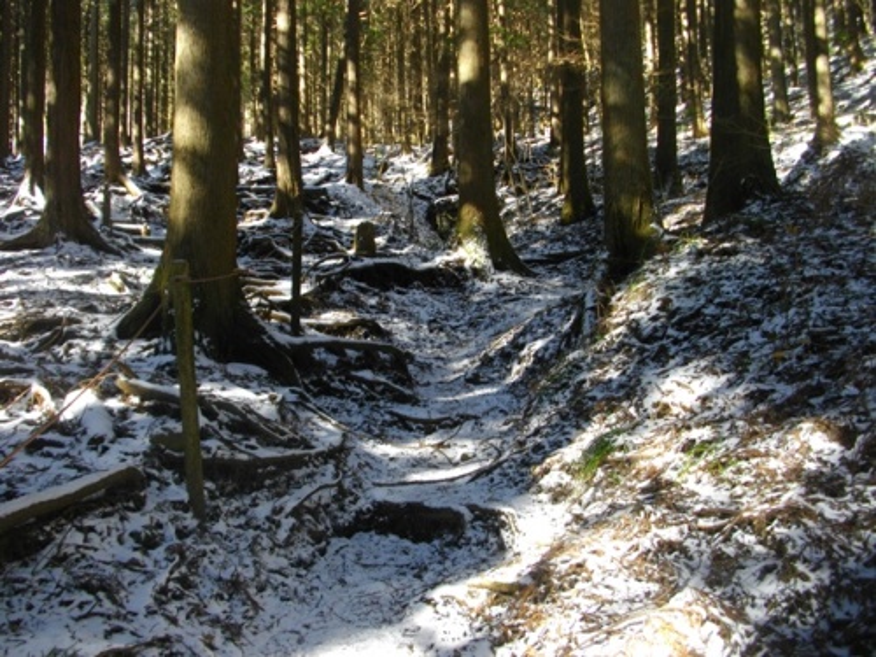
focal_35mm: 32
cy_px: 328
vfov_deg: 44.2
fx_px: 810
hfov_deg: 56.8
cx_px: 438
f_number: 2.9
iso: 129
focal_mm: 5.7
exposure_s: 1/100
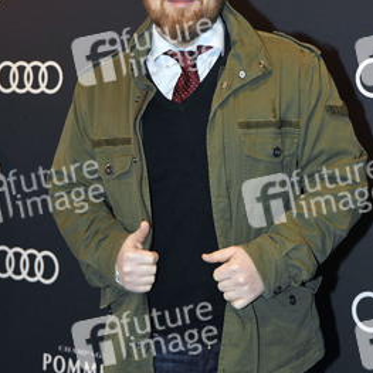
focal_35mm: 93
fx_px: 1134
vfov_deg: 18.6
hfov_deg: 18.7
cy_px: 123
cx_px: 186
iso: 1600
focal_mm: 48
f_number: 5.6
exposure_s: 1/200
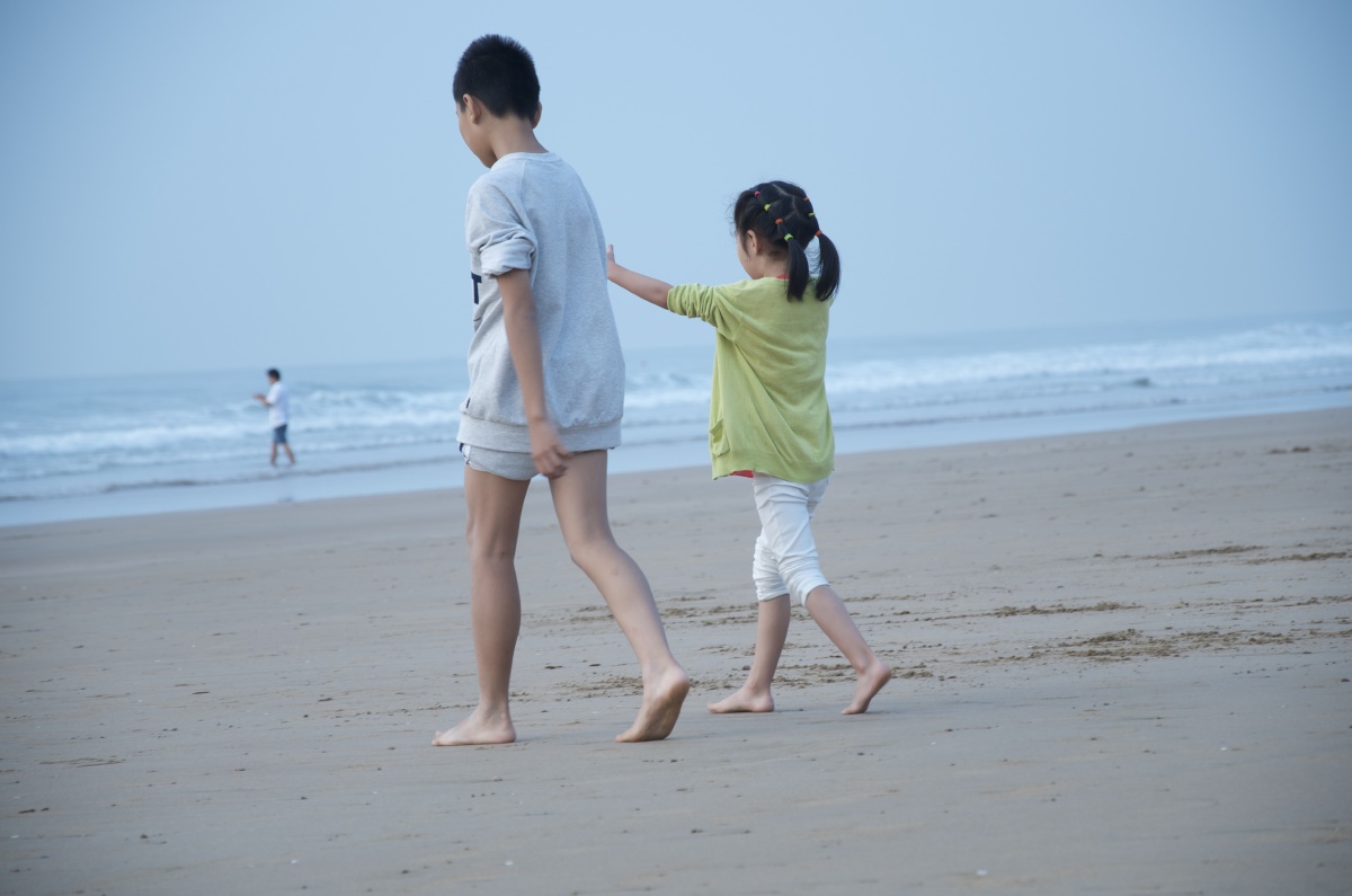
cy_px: 448
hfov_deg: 13.1
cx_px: 676
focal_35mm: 158
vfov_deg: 8.7
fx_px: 5903
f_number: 5.6
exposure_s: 1/125
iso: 100
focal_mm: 105
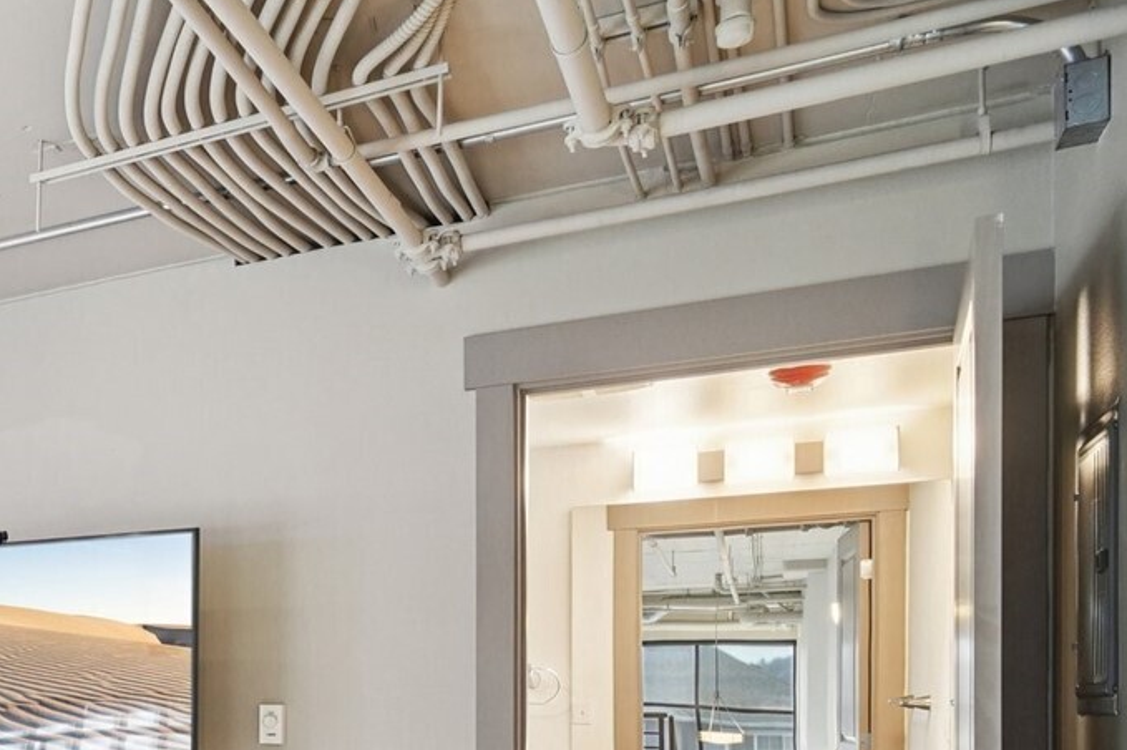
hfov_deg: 36.1
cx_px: -266
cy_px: 733
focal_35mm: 40
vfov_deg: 31.1
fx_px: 1252
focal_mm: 16
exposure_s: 1/4
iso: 1600
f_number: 8
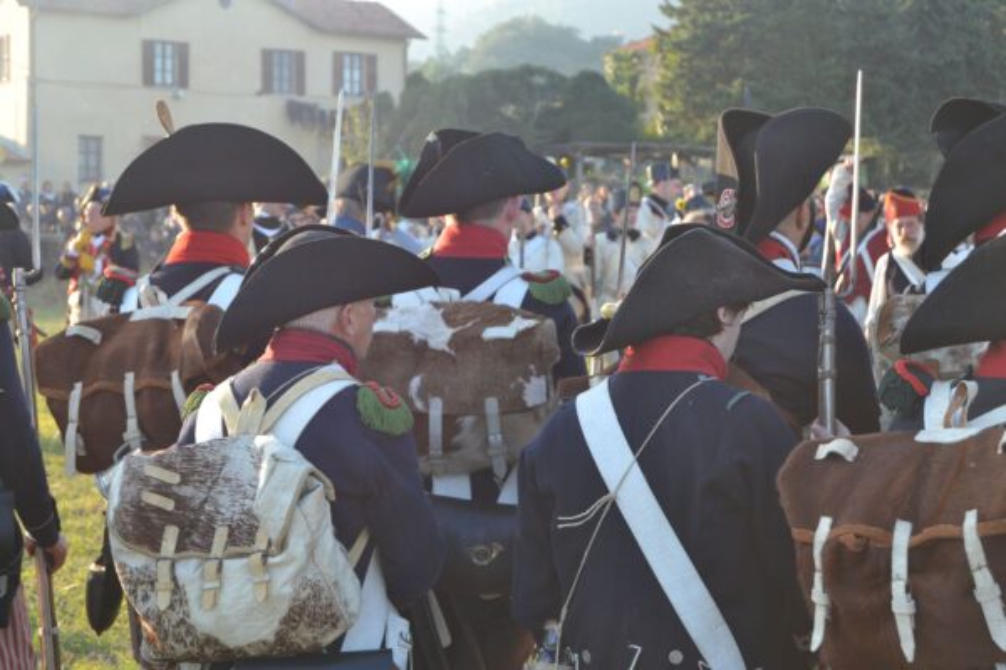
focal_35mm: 82
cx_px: 503
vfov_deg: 16.6
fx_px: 2305
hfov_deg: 24.6
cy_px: 335
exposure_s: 1/125
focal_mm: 55
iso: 220
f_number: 5.6
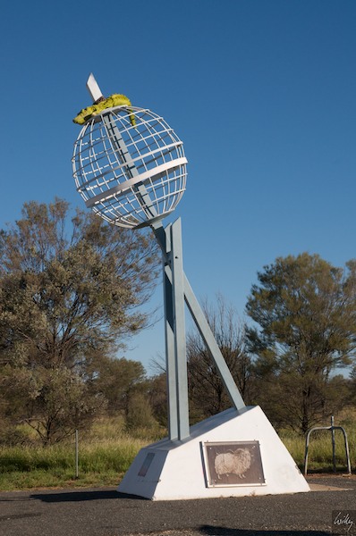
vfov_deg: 24.7
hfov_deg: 16.5
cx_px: 178
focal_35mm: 82
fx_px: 1228
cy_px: 268
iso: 320
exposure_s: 1/640
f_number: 13
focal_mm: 55
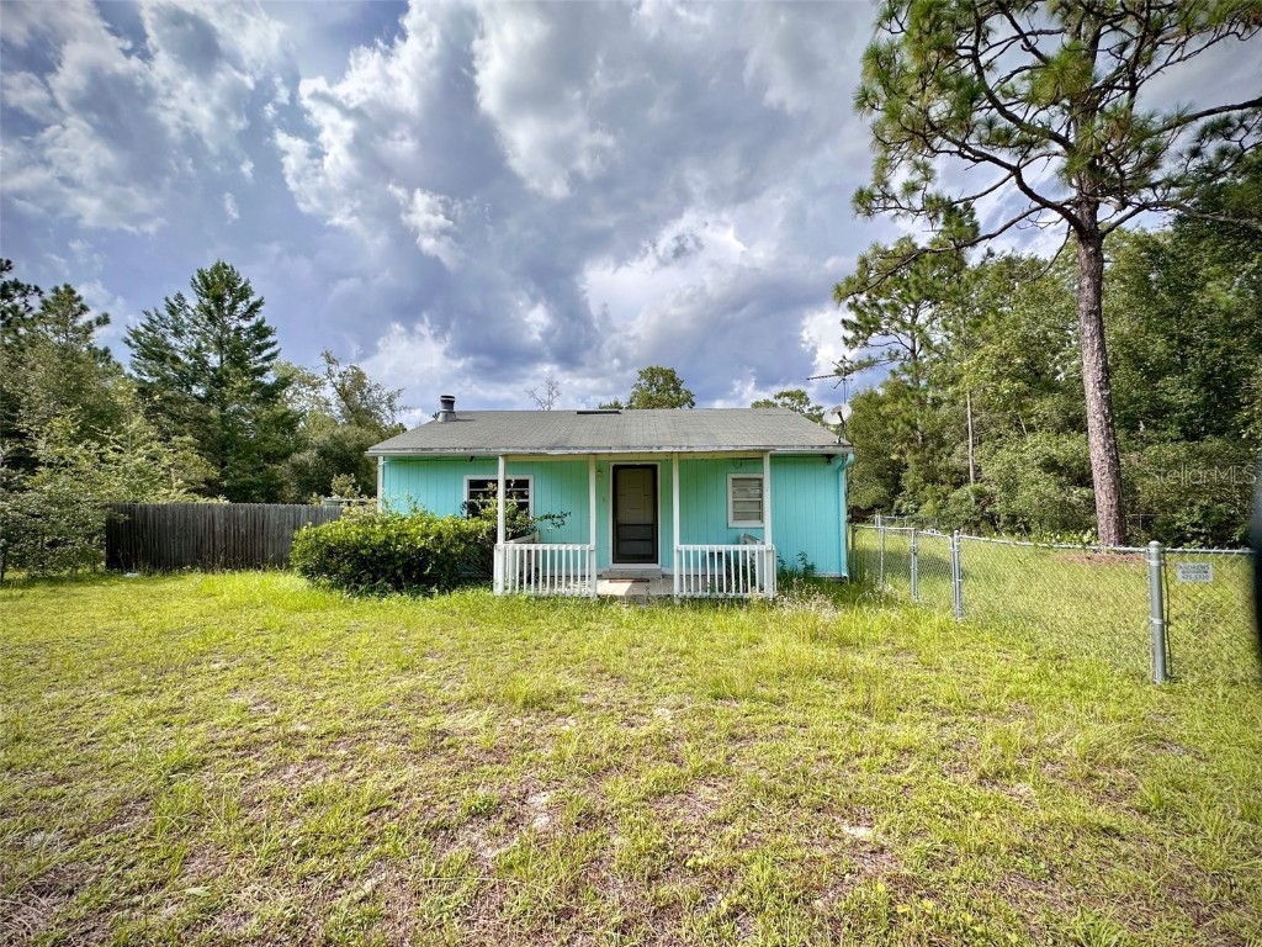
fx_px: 510
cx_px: 631
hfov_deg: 102.1
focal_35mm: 14
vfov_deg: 85.7
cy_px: 474
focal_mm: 2.22
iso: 50
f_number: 2.2
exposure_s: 1/1887
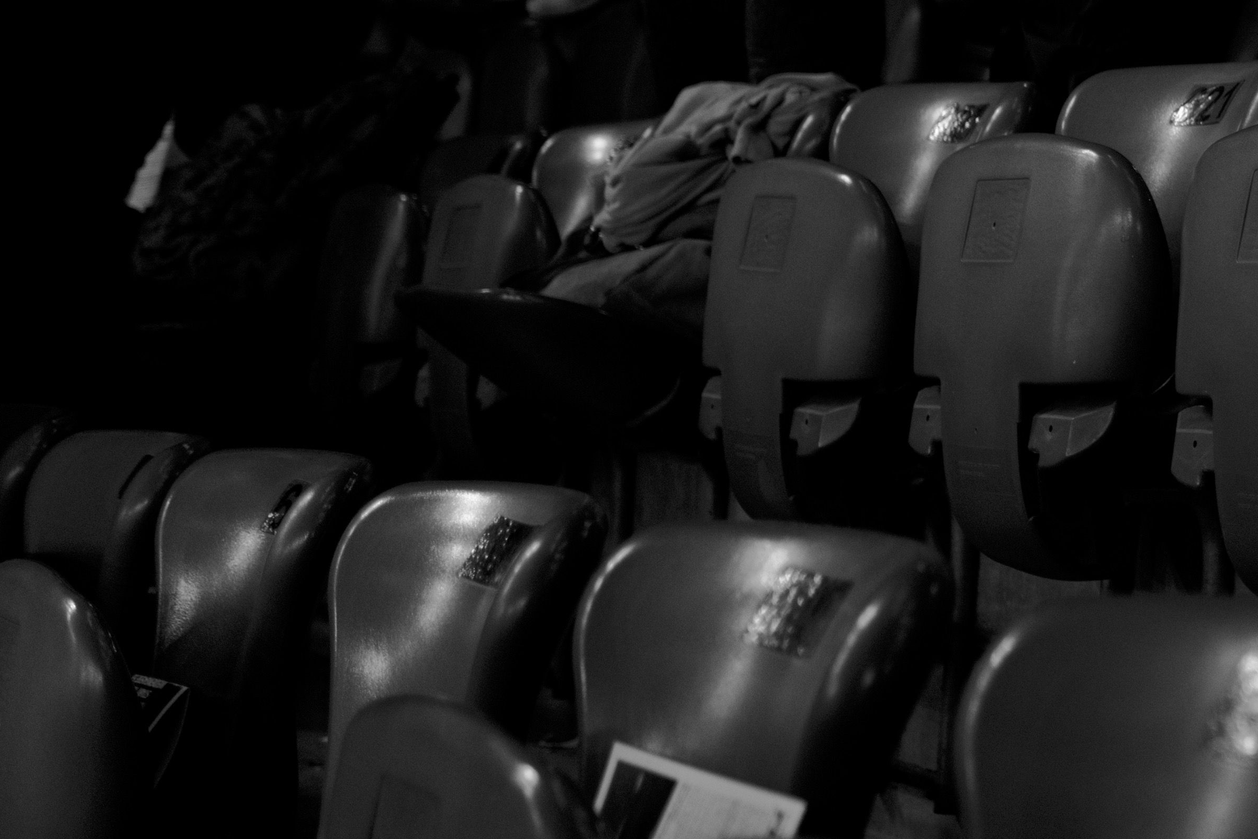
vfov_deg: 13.9
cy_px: 180
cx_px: 1656
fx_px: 3425
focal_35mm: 98
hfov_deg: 19.2
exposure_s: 1/1000
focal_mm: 28
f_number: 1.7
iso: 1600
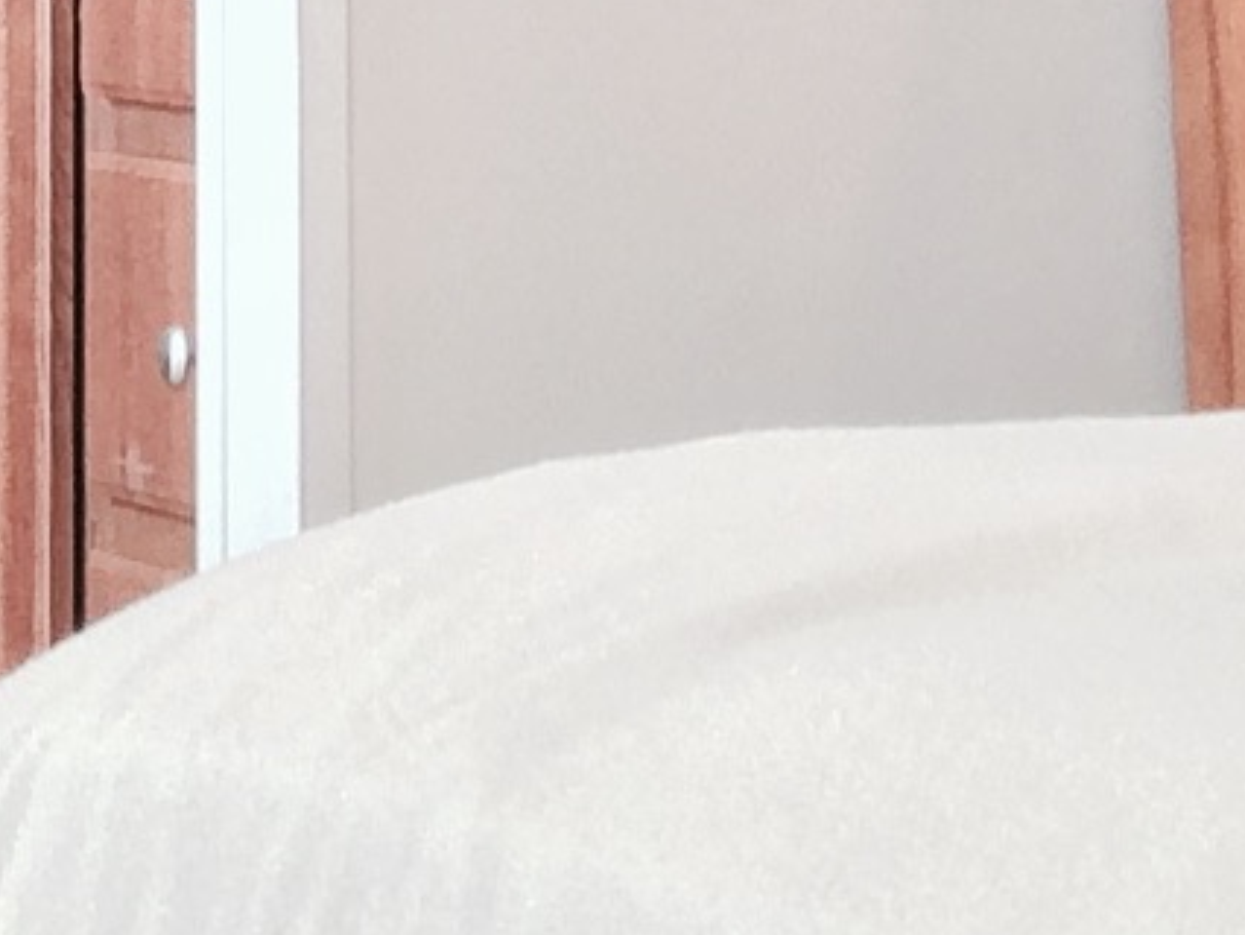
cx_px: 263
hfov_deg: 8.9
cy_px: -2352
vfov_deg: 6.0
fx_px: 7989
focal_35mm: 222
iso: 50
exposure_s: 1/30
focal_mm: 4.15
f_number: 2.2
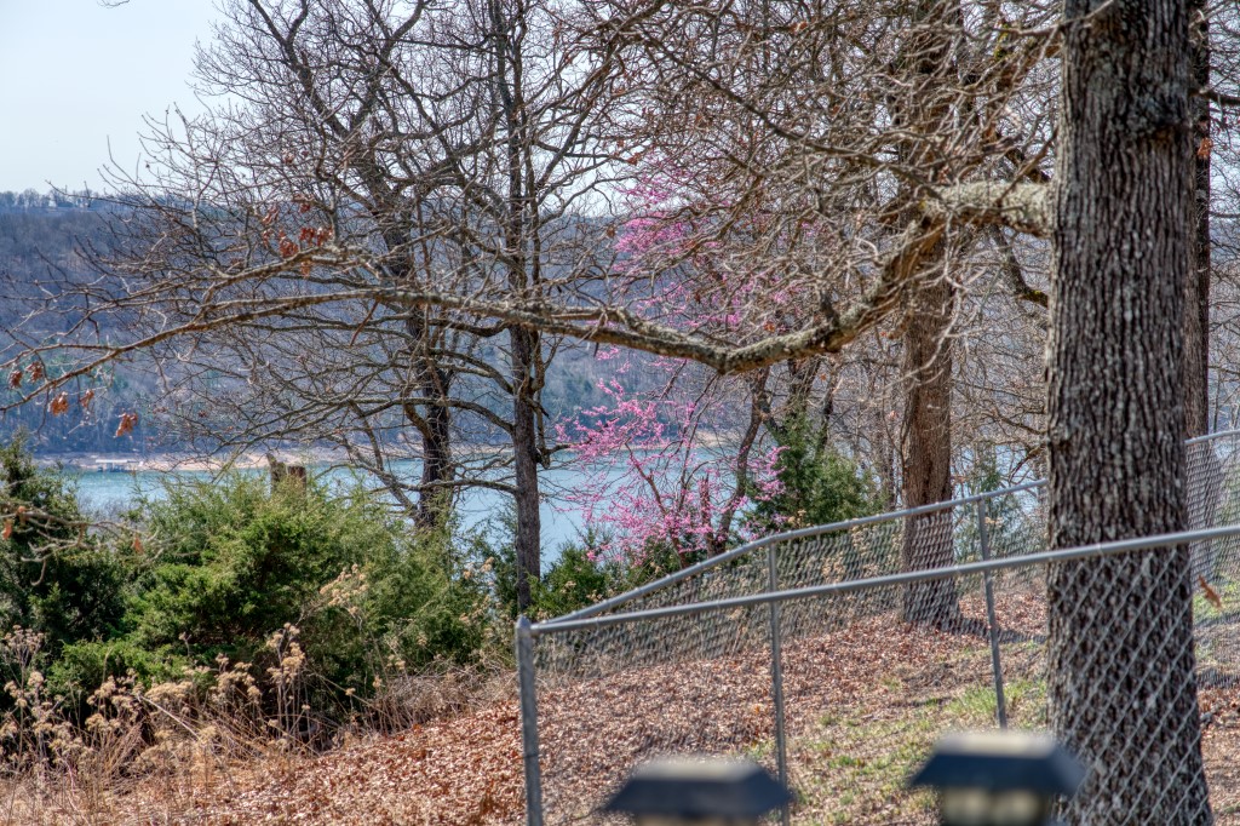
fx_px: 3615
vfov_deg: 13.0
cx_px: 620
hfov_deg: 19.5
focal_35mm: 105
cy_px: 413
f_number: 4
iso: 250
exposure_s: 1/125
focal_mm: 105
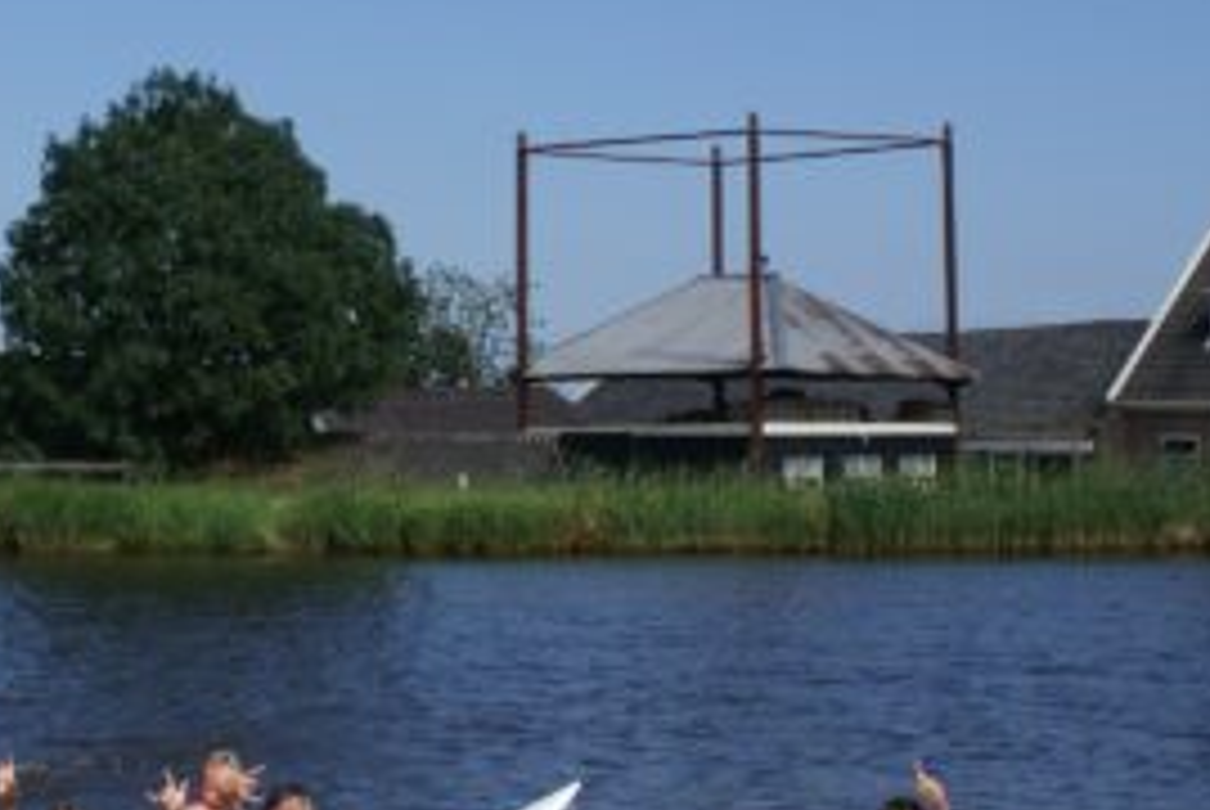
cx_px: 355
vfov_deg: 15.7
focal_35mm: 87
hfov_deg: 23.2
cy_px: 369
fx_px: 2927
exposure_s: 1/200
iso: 100
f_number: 11
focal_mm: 26
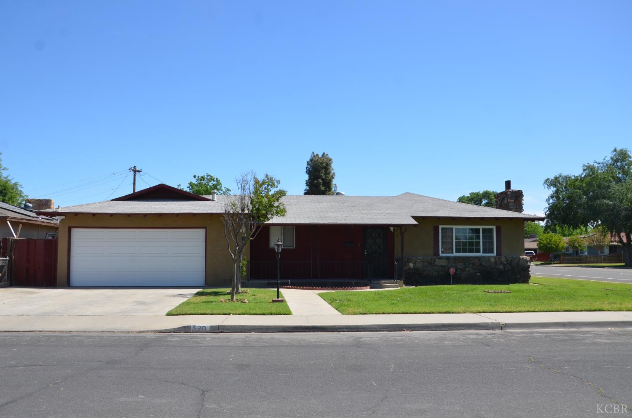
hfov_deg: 59.6
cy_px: 209
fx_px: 552
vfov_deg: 41.5
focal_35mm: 32
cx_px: 316
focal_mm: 21
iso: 100
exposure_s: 1/320
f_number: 9
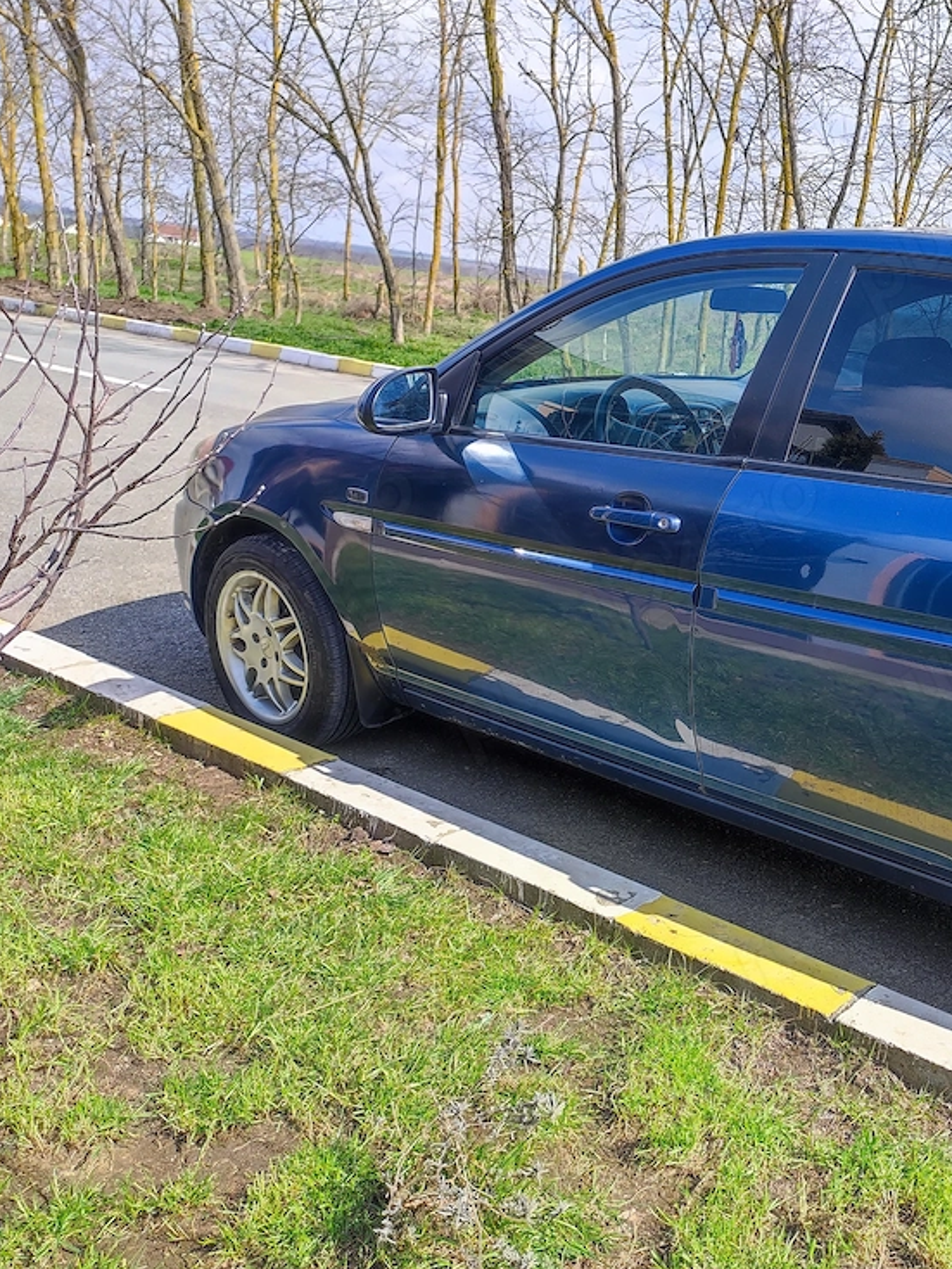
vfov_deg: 53.9
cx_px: 834
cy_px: 636
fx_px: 1246
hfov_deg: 39.2
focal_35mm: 34
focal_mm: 4.7
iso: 50
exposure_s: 1/162
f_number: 1.79
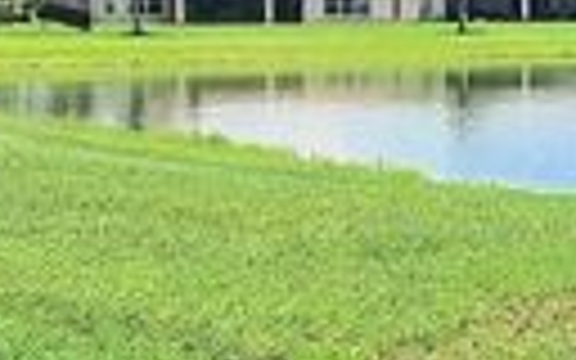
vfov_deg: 17.0
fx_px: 1193
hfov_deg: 19.2
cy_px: 63
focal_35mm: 76
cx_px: 1087
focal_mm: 2.2
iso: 50
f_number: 2.2
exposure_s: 1/2593
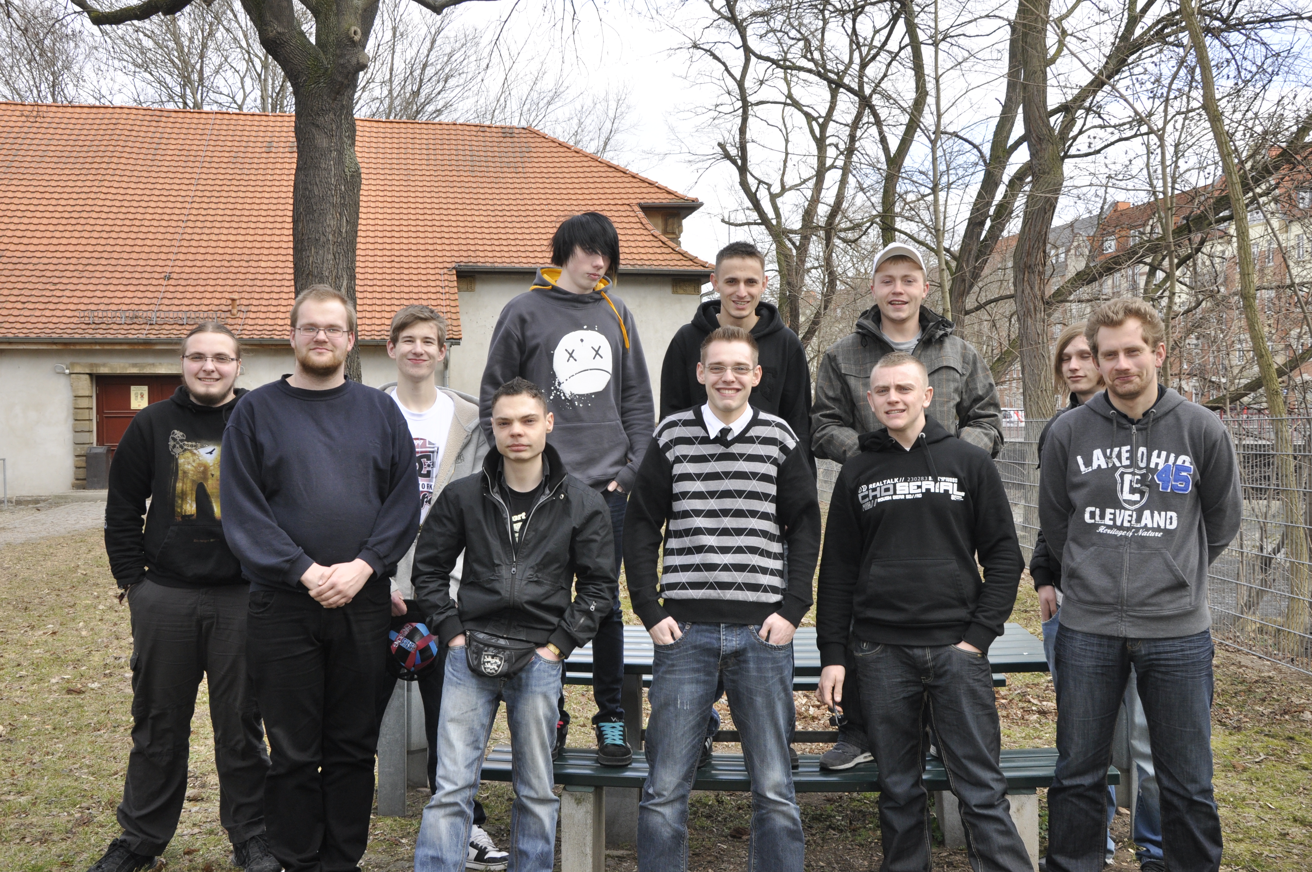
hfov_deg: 53.2
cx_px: 656
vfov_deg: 36.8
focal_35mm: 36
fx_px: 1310
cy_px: 436
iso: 400
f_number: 9
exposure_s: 1/200
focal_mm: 24
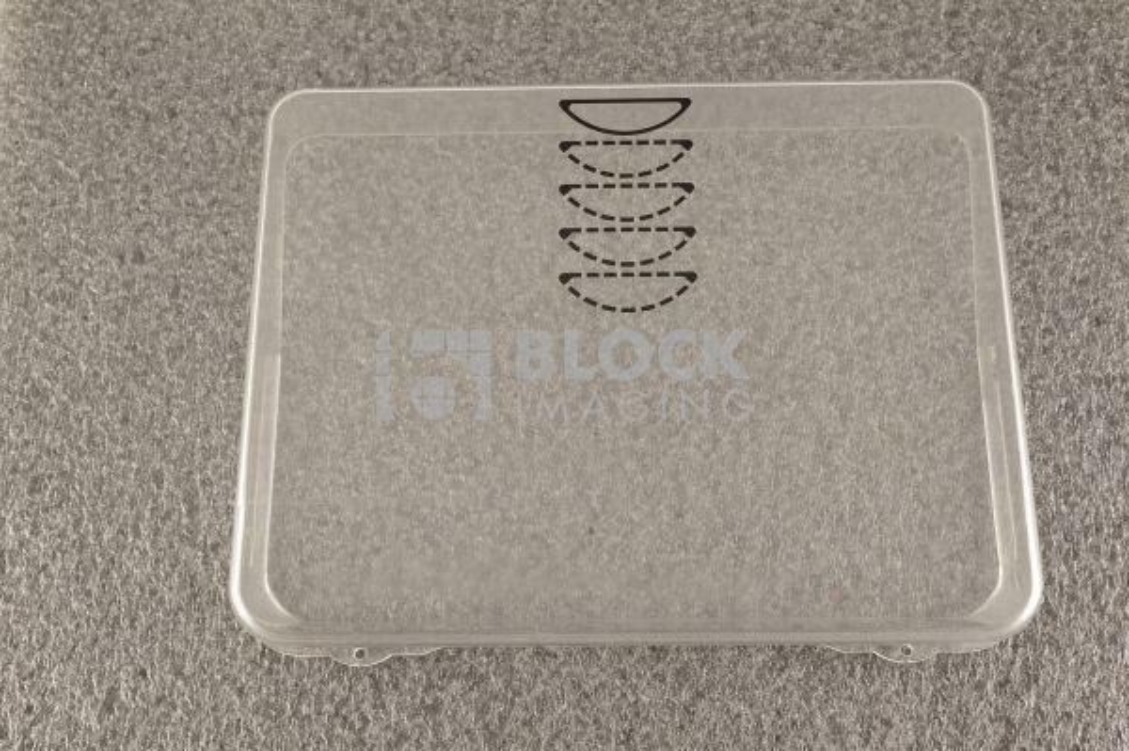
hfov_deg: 39.6
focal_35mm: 50
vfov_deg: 26.9
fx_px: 1567
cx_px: 564
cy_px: 376
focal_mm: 50
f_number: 13
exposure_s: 1/160
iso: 1600
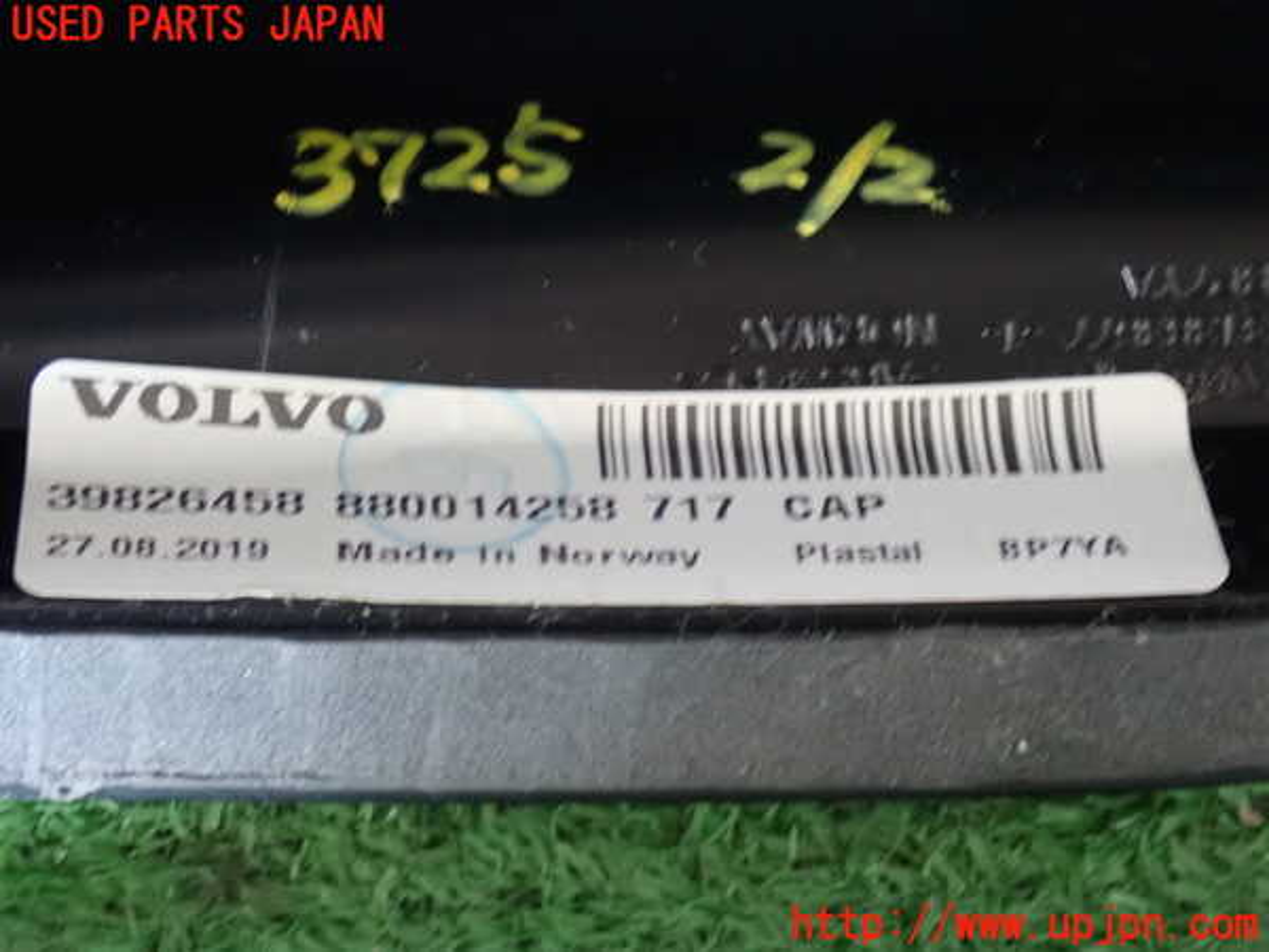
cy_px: 476
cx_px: 634
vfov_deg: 18.0
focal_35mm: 82
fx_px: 3006
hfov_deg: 23.8
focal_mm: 14.62
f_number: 4.3
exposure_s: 1/20
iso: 1600
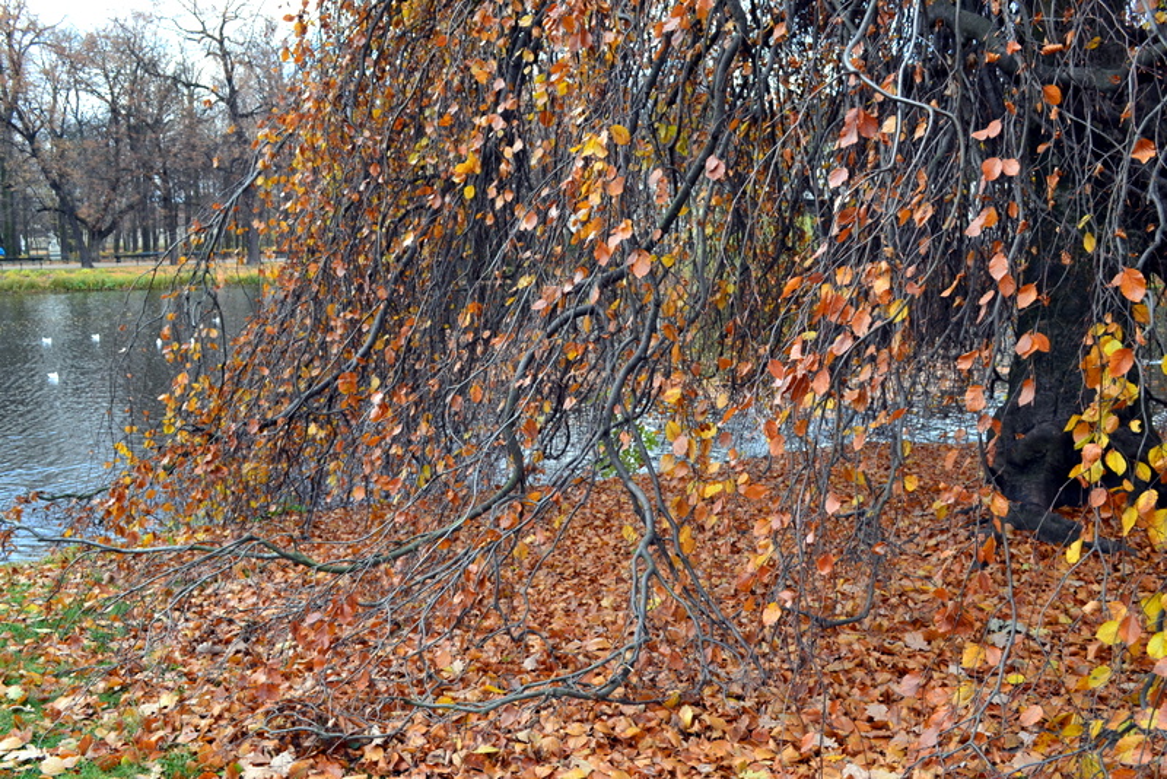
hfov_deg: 57.2
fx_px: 1070
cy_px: 390
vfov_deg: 40.0
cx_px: 584
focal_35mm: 33
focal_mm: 22
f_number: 8
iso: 800
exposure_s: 1/60
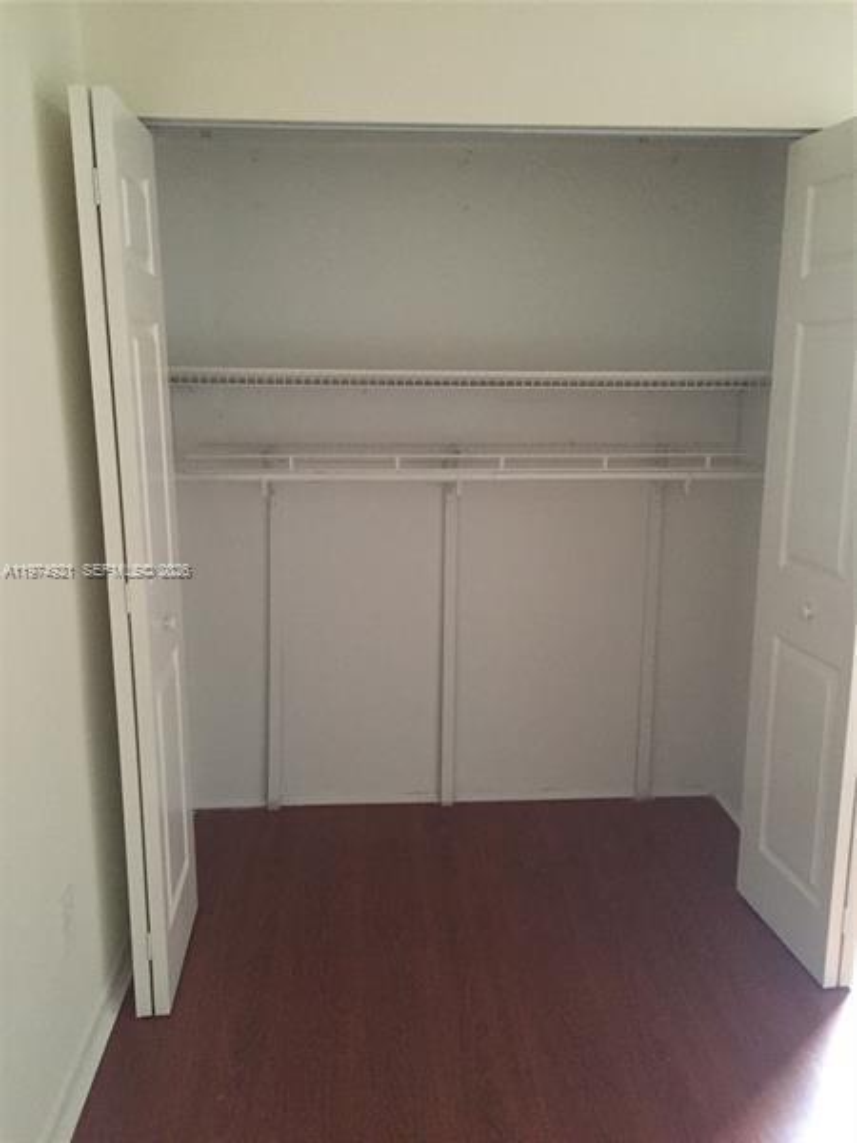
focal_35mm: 29
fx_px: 957
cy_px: 572
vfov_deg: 61.7
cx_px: 428
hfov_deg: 48.2
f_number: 2.2
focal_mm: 4.15
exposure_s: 1/15
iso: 320
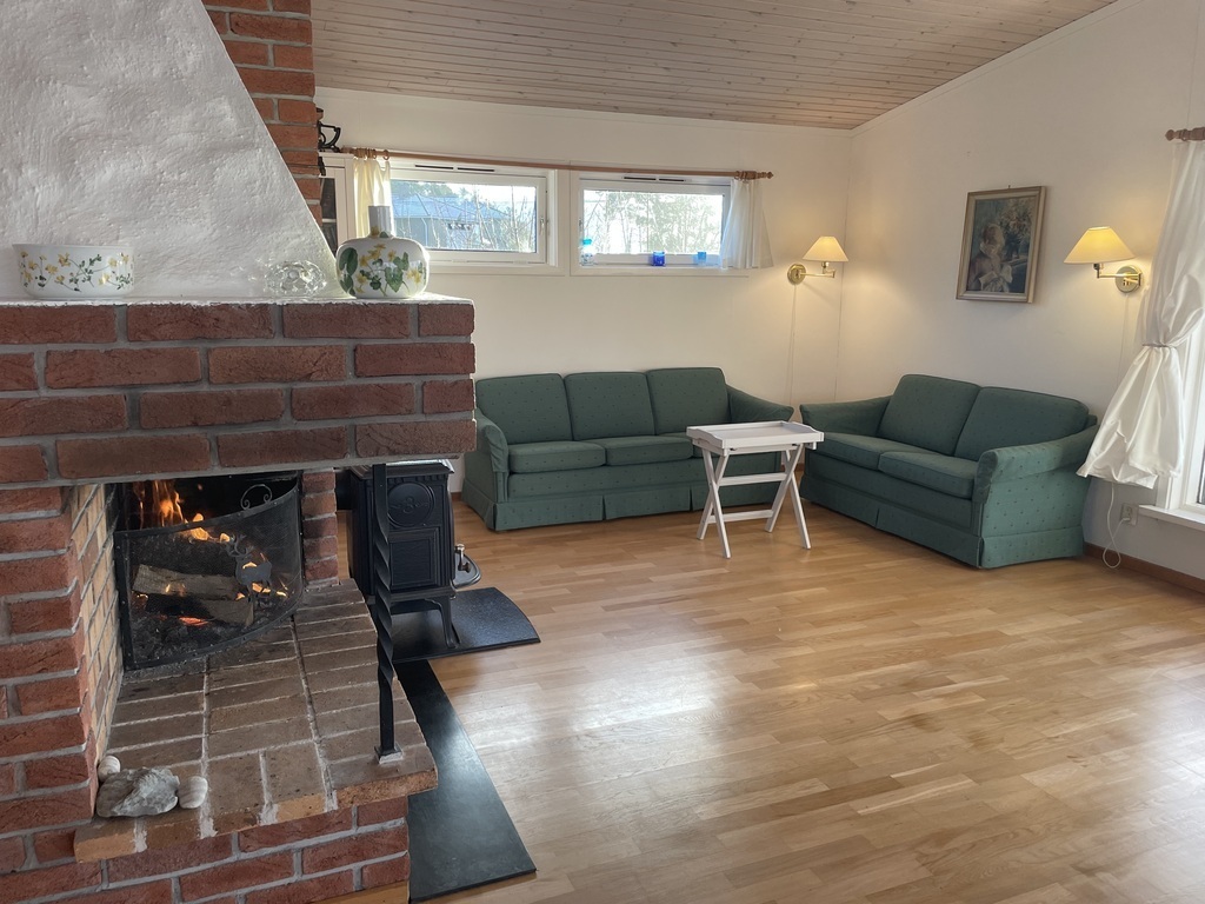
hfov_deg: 67.3
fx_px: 905
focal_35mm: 26
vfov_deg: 53.1
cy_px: 452
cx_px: 602
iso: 80
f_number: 1.6
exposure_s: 1/121
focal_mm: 4.2
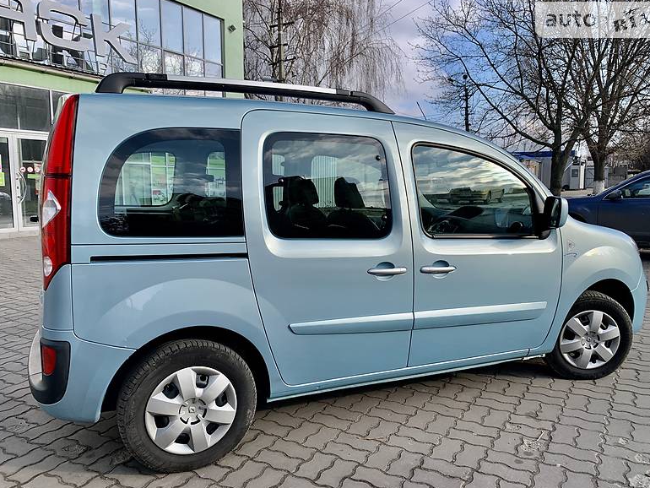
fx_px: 507
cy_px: 245
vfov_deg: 51.4
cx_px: 332
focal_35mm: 27
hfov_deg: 65.3
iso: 25
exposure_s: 1/1011
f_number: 1.8
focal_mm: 4.2
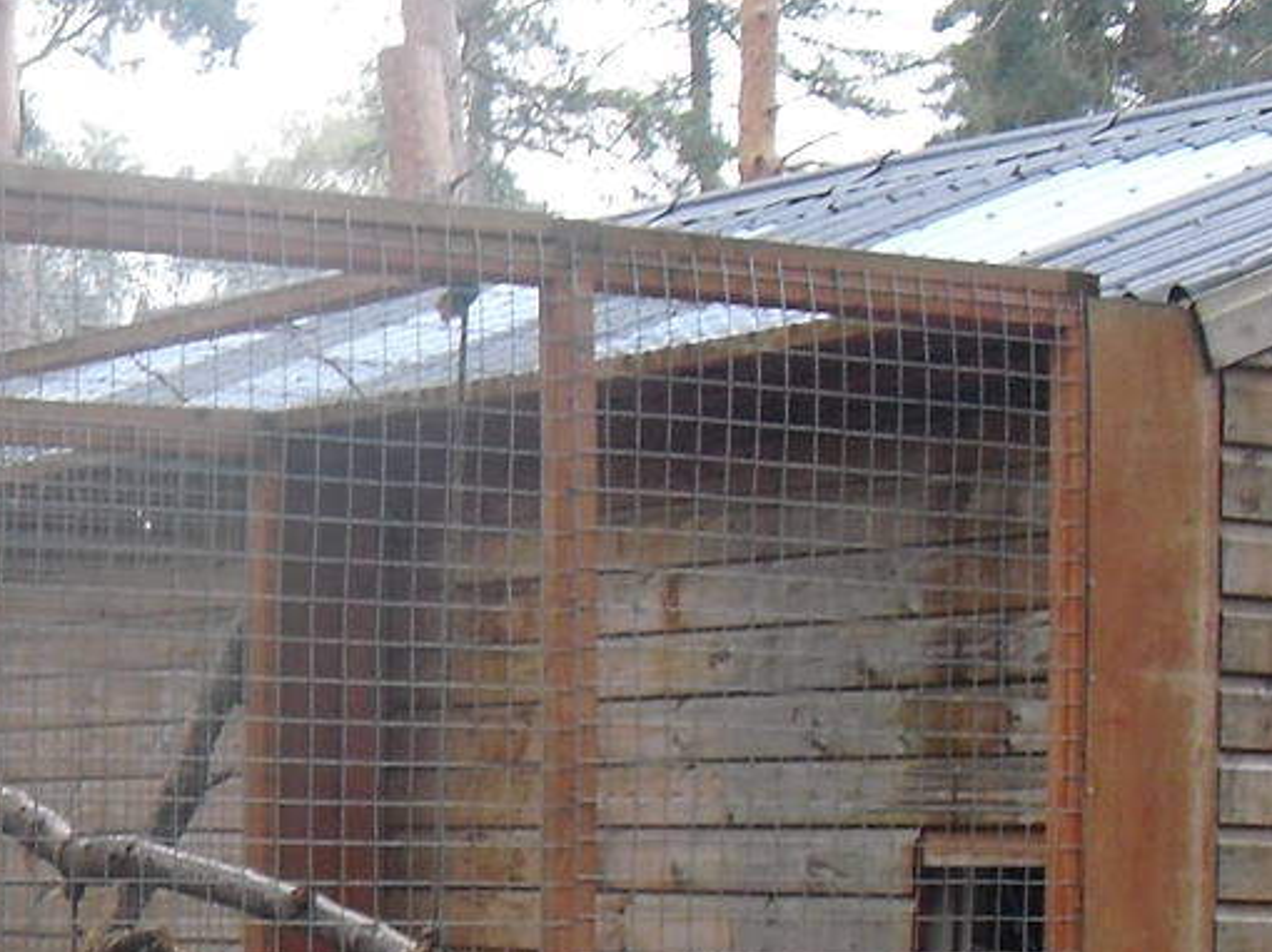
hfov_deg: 16.3
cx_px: -454
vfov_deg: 12.9
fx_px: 4150
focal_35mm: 113
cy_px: 947
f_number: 3.1
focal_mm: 6.3
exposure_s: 1/100
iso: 200
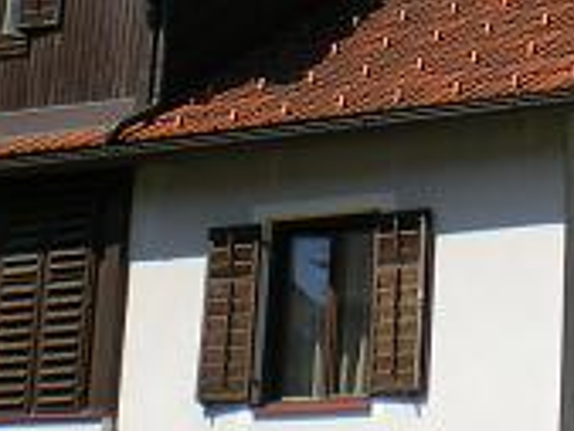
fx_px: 2389
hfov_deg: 13.6
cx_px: 445
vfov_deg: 10.2
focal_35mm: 144
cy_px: -58
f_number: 4.6
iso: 64
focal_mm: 6.3
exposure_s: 1/400
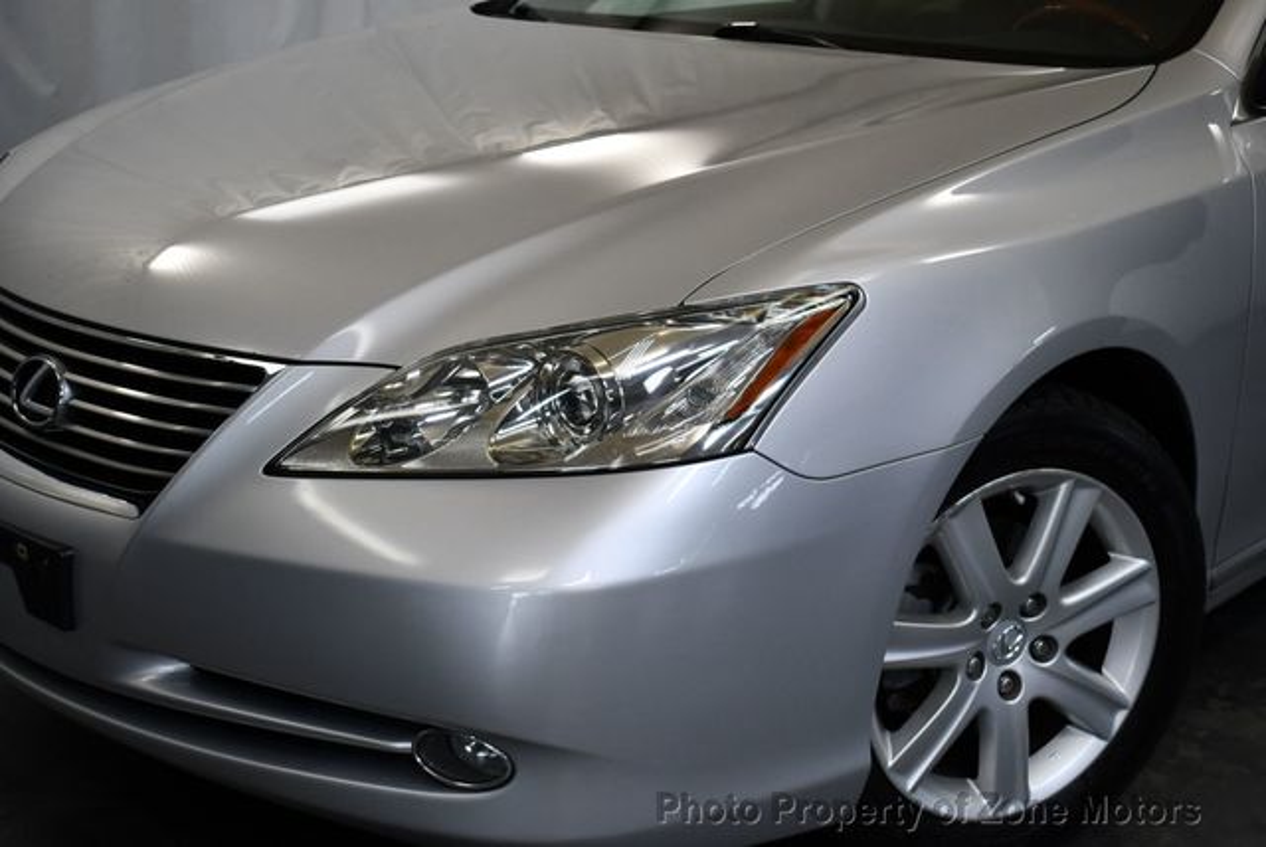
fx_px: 1830
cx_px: 633
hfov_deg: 38.2
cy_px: 424
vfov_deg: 26.0
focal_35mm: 52
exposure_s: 1/250
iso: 500
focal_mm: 26
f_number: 4
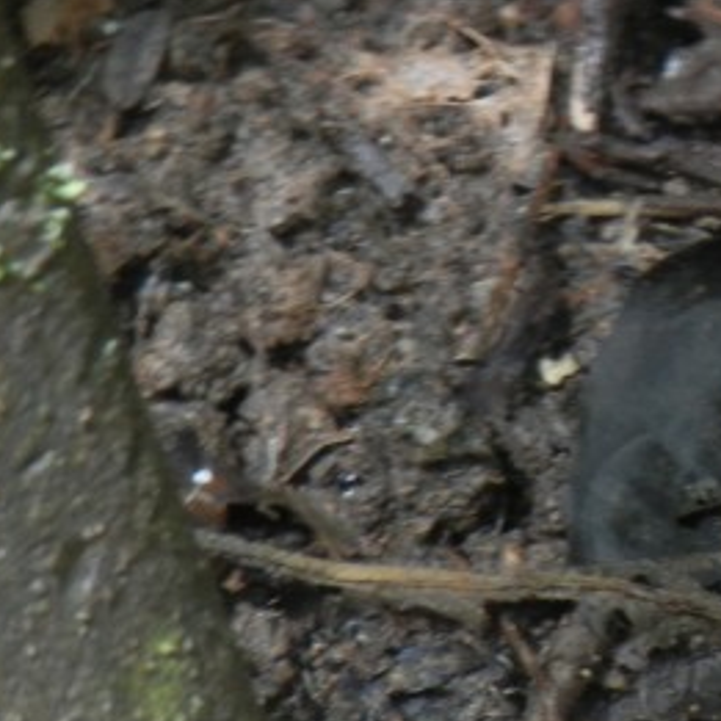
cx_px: 1332
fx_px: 24554
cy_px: 160
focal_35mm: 1042
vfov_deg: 1.7
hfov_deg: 1.7
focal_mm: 54
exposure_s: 1/3.4
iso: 200
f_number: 5.6
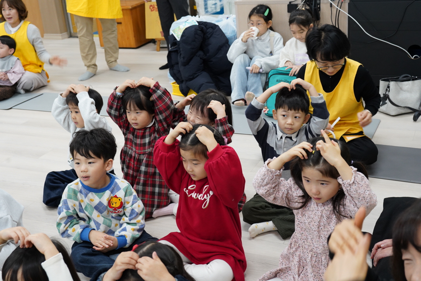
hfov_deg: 41.9
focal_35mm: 47
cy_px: 140
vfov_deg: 28.7
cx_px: 210
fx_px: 550
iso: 2500
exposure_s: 1/60
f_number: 6.3
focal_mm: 47
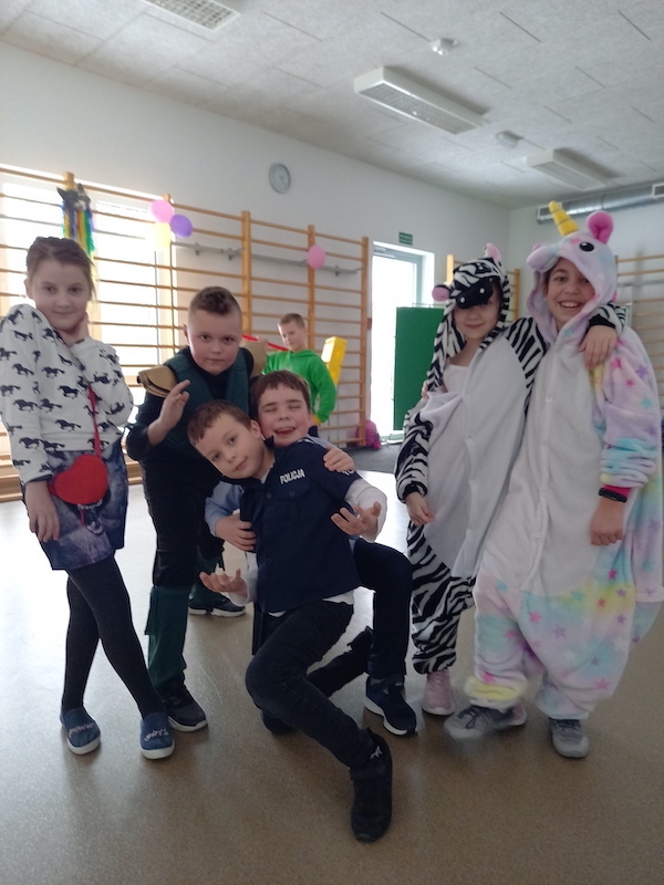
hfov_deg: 54.9
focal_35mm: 25
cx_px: 332
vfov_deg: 69.4
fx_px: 639
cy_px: 442
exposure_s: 1/33.3
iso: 320
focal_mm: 4.6
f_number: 2
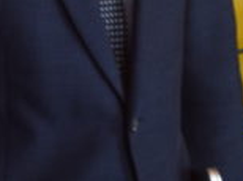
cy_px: -220
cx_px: 39
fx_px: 2090
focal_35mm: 298
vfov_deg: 4.9
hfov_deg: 6.6
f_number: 5
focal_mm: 31
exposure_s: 1/100
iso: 400
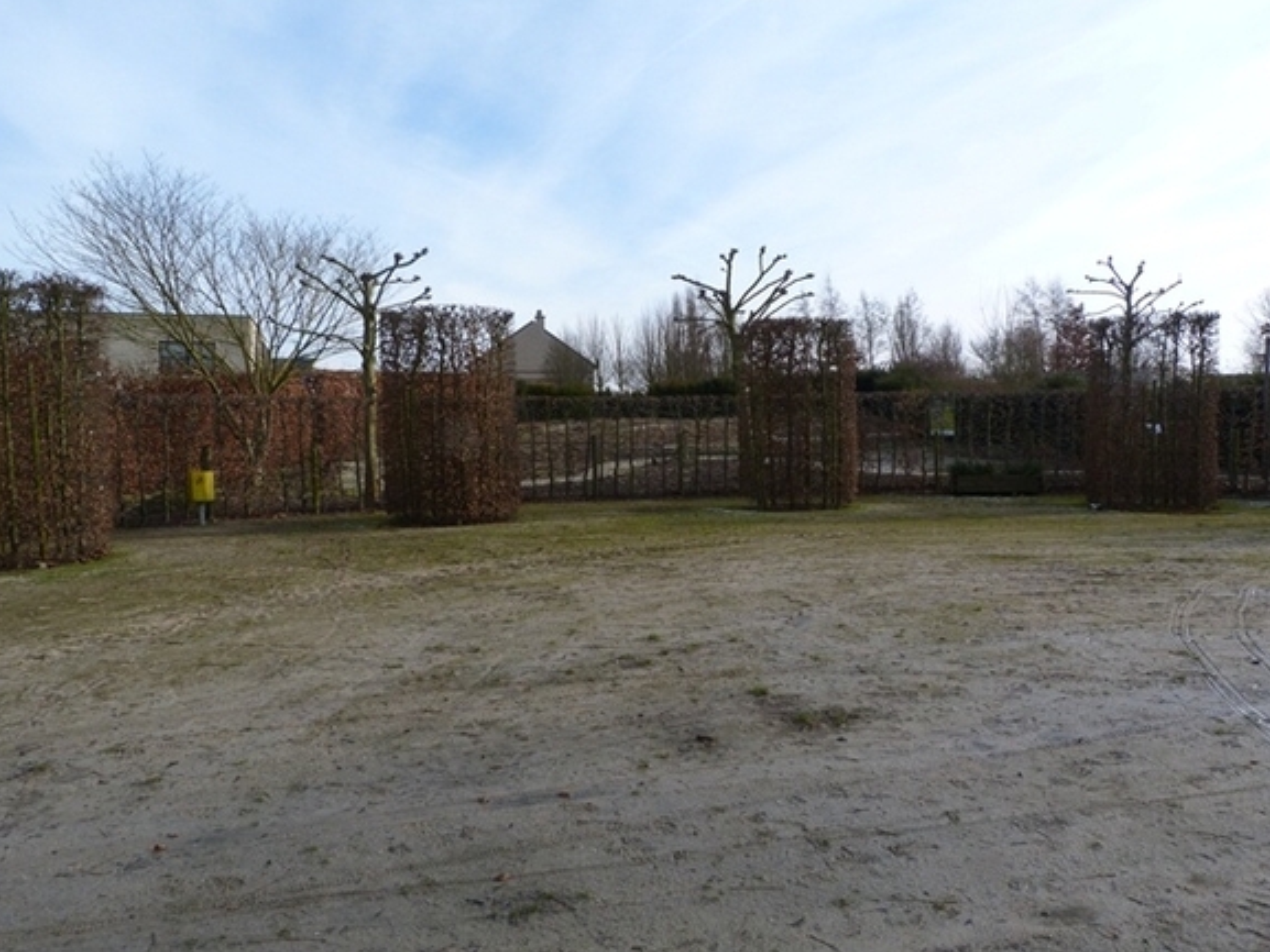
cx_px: 654
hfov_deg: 67.3
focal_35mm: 26
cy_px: 475
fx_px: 954
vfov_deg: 53.1
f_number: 5
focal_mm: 4.5
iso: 80
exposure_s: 1/250
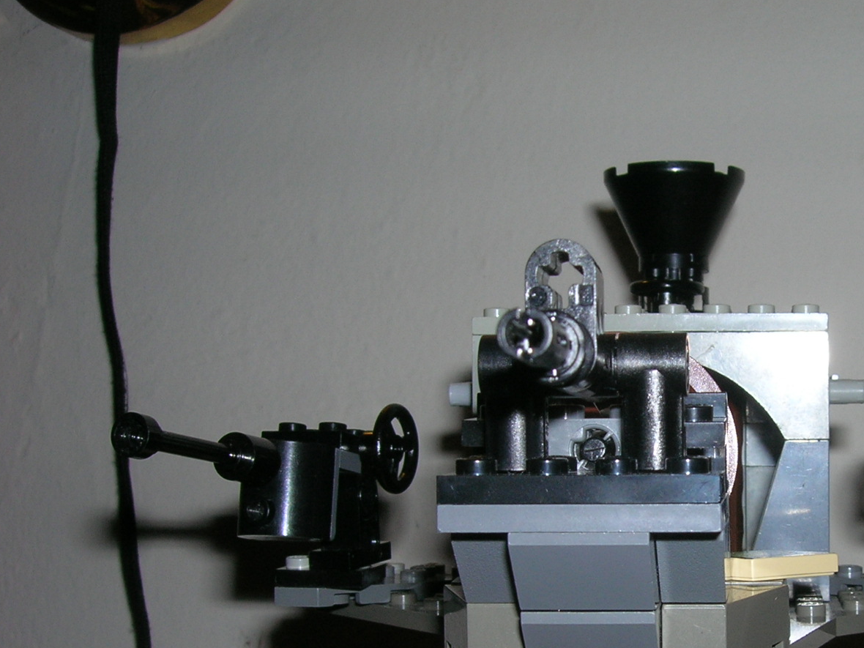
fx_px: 1473
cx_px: 739
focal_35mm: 59
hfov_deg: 31.5
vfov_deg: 24.6
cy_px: 477
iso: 50
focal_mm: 5.7
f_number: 4.9
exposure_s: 1/60.1
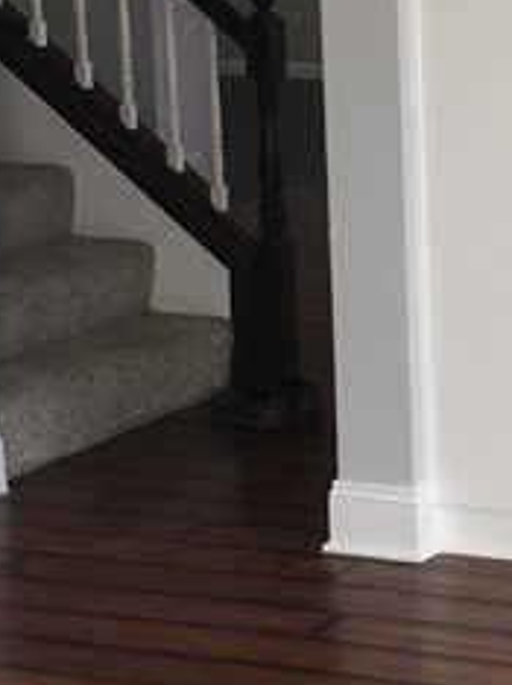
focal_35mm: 127
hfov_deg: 11.0
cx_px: 866
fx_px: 2509
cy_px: 152
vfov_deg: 15.5
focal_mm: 4.15
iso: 25
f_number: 2.2
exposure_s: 1/60
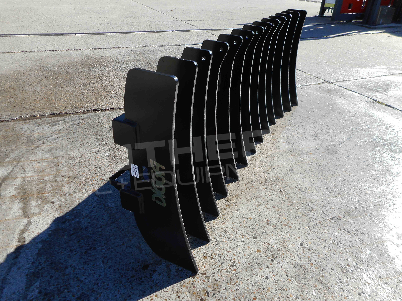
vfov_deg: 54.9
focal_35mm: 25
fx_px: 290
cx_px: 201
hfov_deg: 69.4
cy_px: 150
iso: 80
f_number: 3.7
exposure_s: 1/320
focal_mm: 4.5
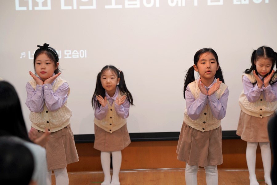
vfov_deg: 12.3
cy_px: 92
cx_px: 138
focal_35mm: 111
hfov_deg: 18.4
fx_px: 854
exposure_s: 1/160
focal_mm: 111
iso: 500
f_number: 4
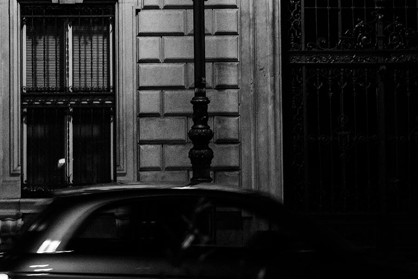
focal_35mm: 111
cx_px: 12
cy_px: -19
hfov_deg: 18.0
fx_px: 1288
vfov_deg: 12.2
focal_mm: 50
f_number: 5.6
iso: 3200
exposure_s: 1/50
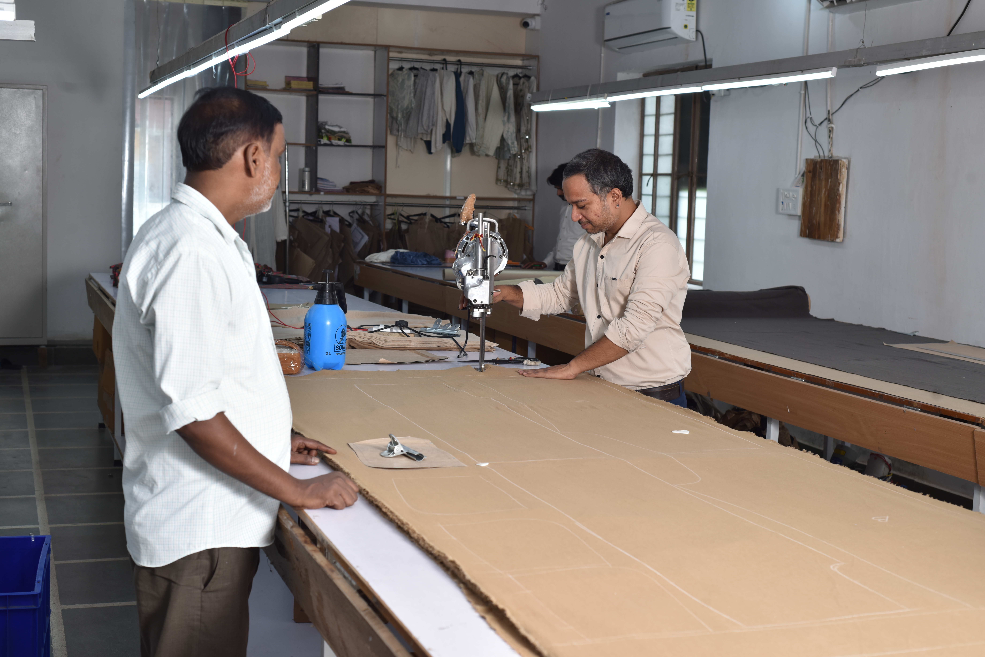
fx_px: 1368
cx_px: 492
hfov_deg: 39.6
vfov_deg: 27.0
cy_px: 328
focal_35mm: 50
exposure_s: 1/100
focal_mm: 50
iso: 250
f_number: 6.3
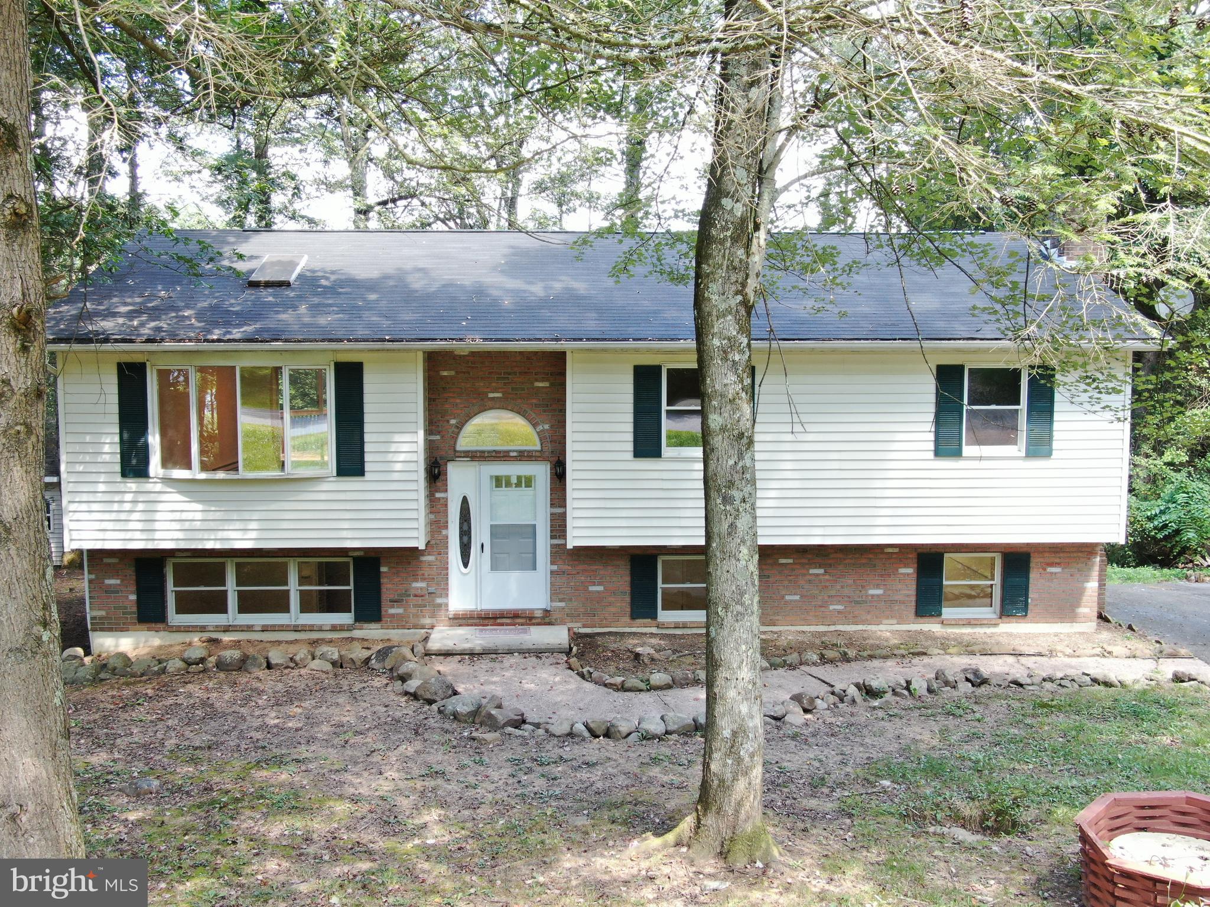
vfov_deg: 42.9
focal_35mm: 33
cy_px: 454
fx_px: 1154
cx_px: 605
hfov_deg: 55.4
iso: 120
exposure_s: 1/30
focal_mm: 5.69
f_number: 3.2
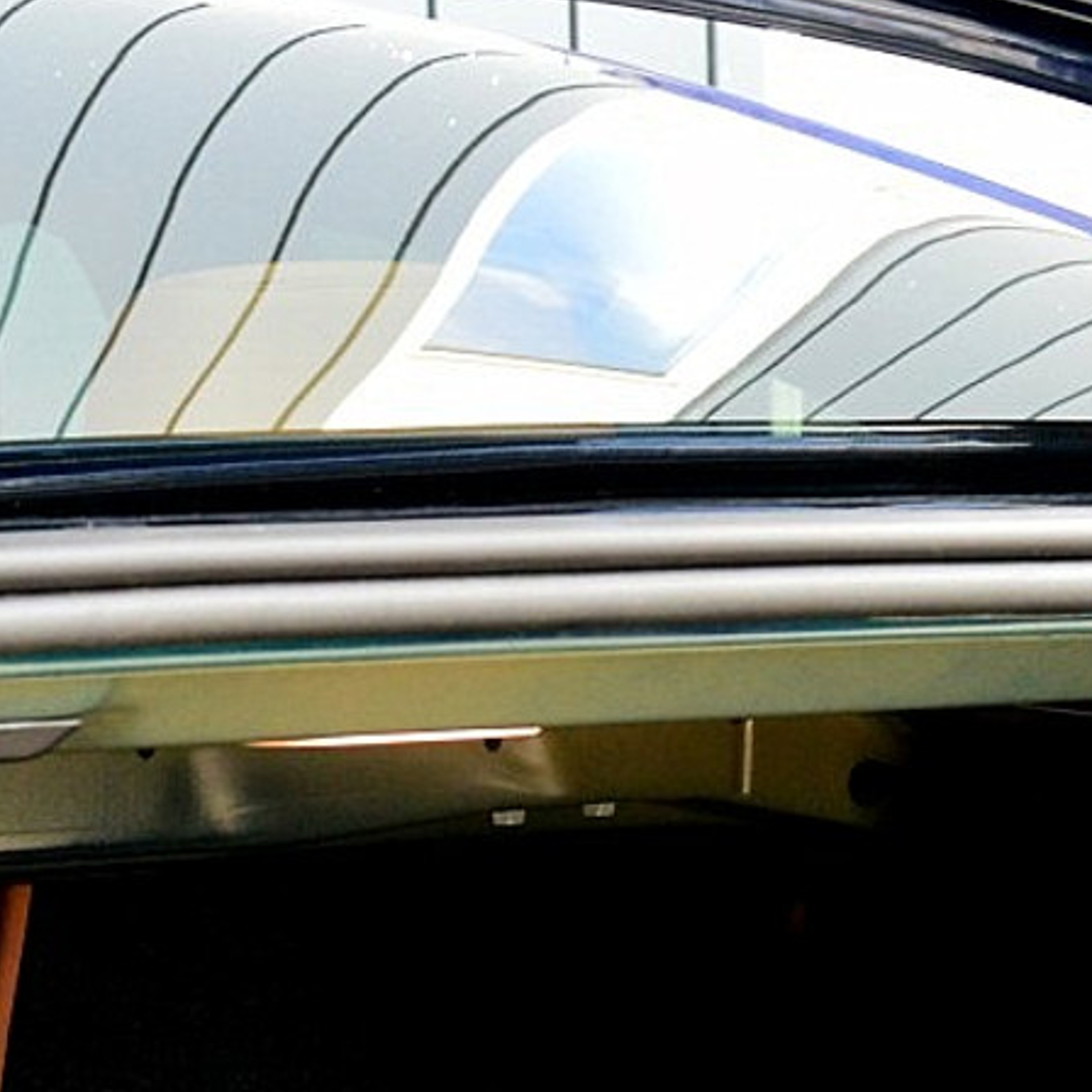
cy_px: 1450
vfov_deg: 14.5
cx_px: 190
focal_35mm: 115
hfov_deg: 15.1
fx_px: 4098
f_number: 7.1
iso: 800
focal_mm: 21
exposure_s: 1/60
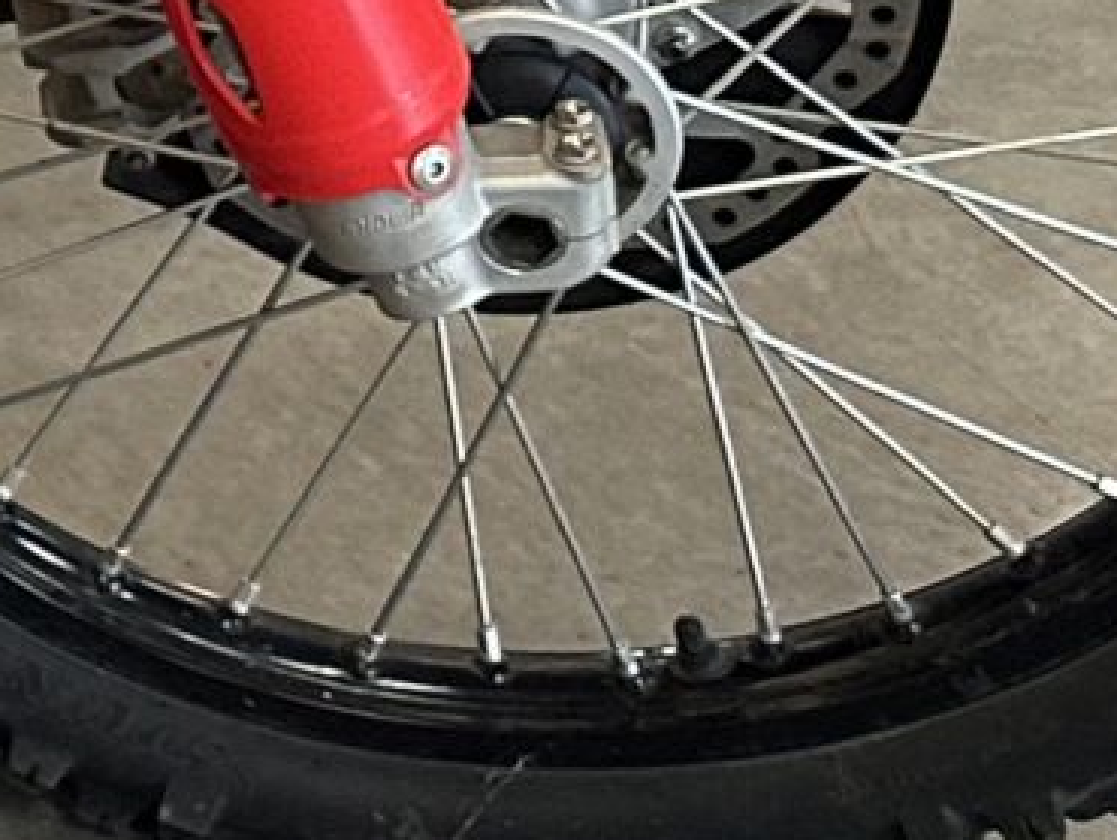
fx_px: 5360
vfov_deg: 8.7
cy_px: -465
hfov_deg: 9.7
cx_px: -2032
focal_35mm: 166
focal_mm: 6.86
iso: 200
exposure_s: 1/100
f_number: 1.78
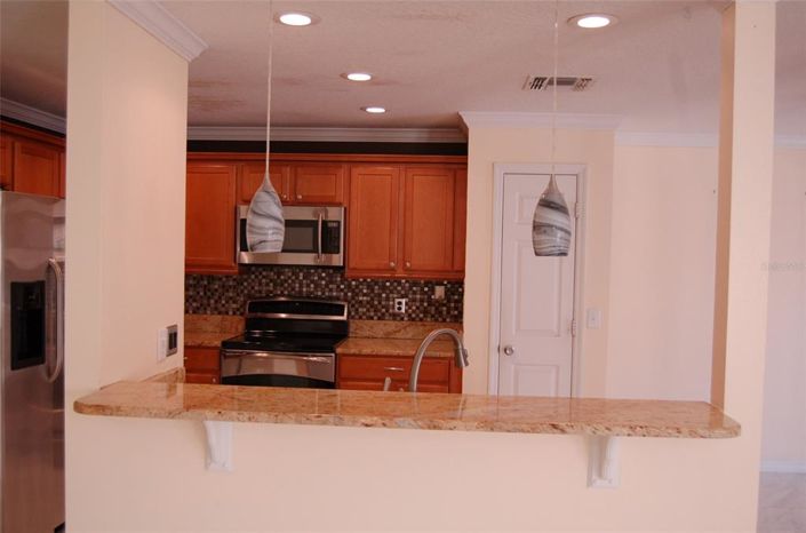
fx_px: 770
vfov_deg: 38.2
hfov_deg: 55.2
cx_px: 403
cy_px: 266
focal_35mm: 34
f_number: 3.8
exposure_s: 1/125
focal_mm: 23
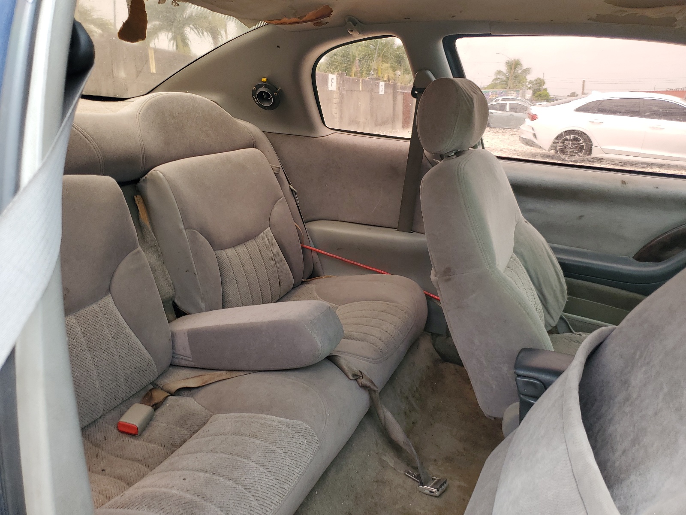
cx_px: 343
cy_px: 258
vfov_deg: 53.1
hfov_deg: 67.3
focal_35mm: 26
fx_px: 515
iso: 50
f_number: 1.5
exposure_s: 1/588
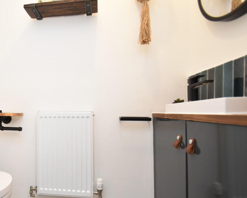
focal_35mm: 21
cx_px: 81
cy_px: 102
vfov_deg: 65.5
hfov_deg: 75.1
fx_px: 154
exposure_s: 1/125
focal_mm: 10
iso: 800
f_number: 4
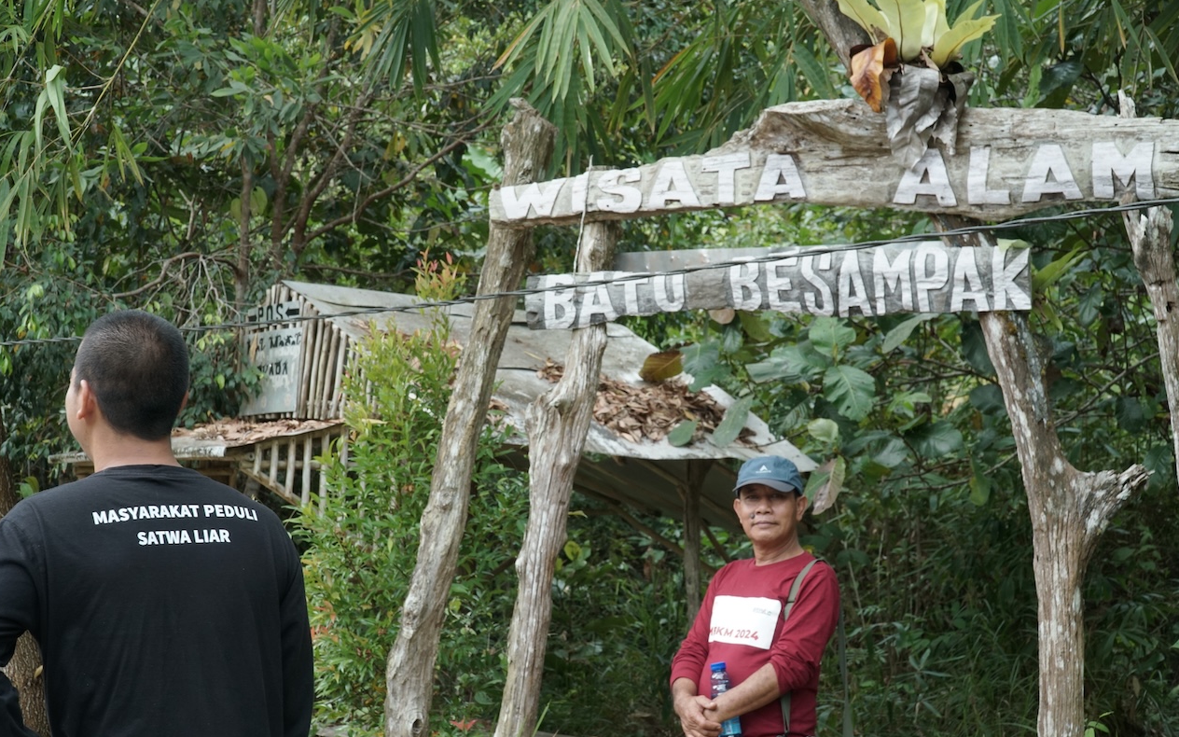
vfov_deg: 20.0
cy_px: 361
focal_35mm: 65
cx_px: 584
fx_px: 2089
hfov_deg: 31.5
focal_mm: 42
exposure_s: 1/100
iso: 500
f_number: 10
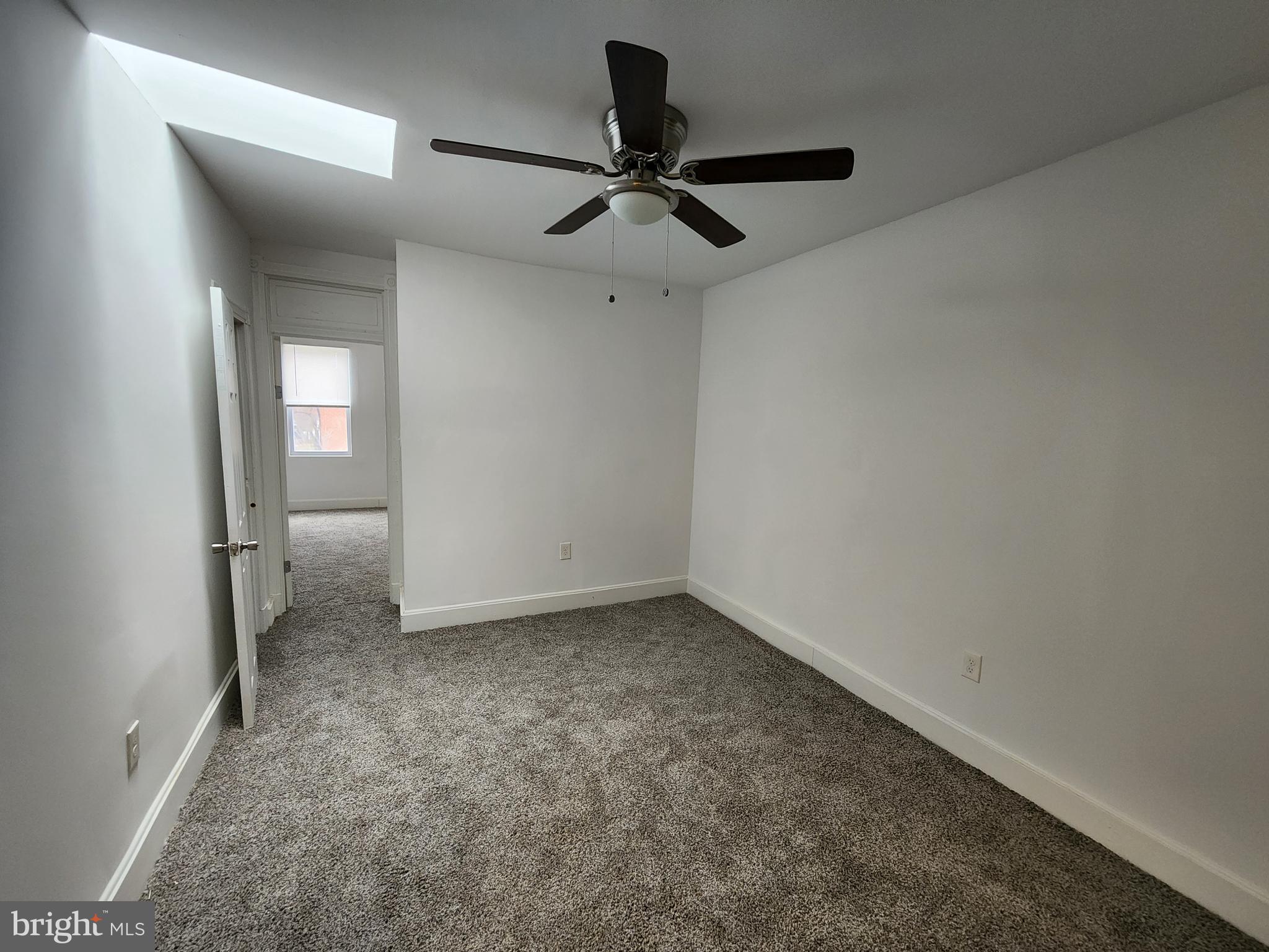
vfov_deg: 89.9
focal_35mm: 13
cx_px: 634
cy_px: 476
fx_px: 477
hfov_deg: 106.2
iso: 250
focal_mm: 2.2
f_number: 2.2
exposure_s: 1/60
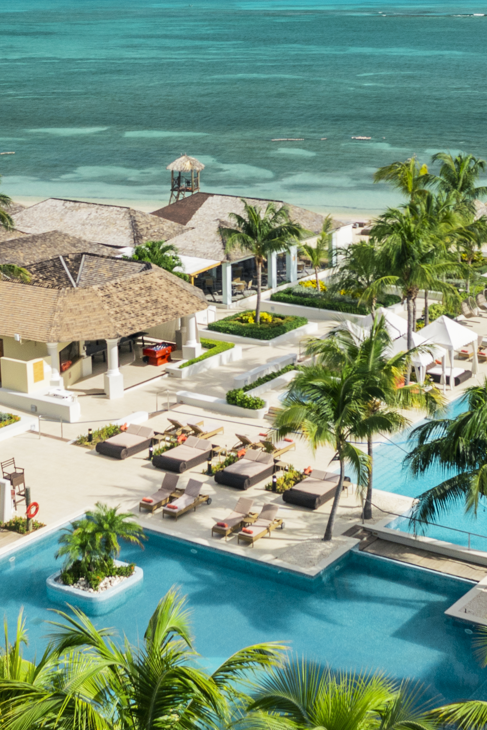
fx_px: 1319
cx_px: 334
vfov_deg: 30.7
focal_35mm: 65
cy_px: 244
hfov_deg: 20.8
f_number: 4
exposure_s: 1/100
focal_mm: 10.26
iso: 100
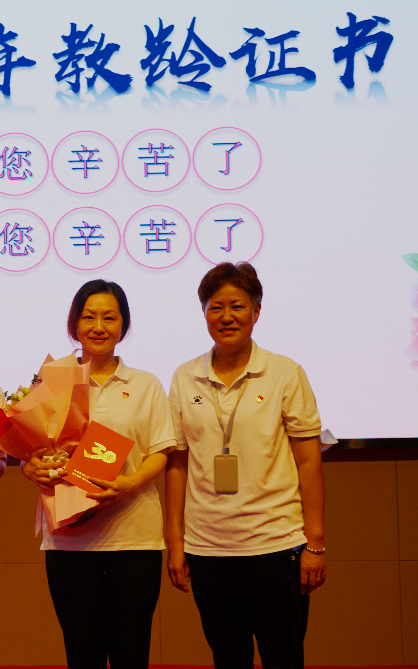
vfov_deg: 27.5
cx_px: -28
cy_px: 334
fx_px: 1367
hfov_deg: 16.9
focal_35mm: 75
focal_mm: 49
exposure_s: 1/60
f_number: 5.6
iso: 200
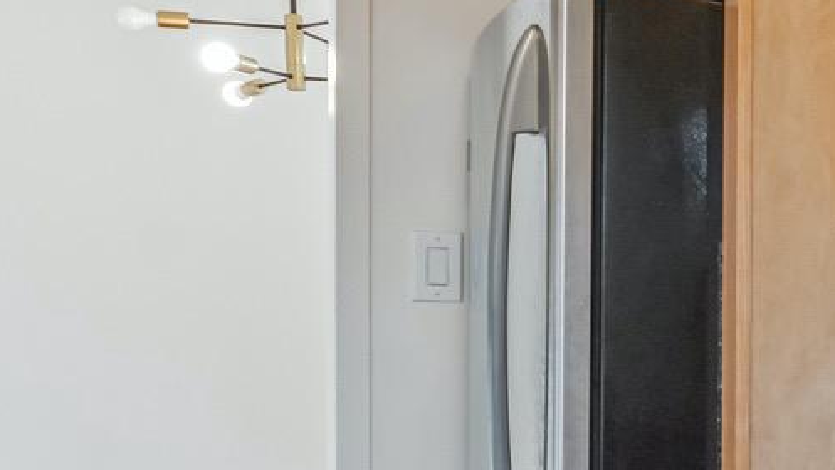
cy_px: 353
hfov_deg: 23.6
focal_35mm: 69
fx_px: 1528
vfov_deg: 17.4
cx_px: 1287
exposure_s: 1/50
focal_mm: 16
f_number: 5.6
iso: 400
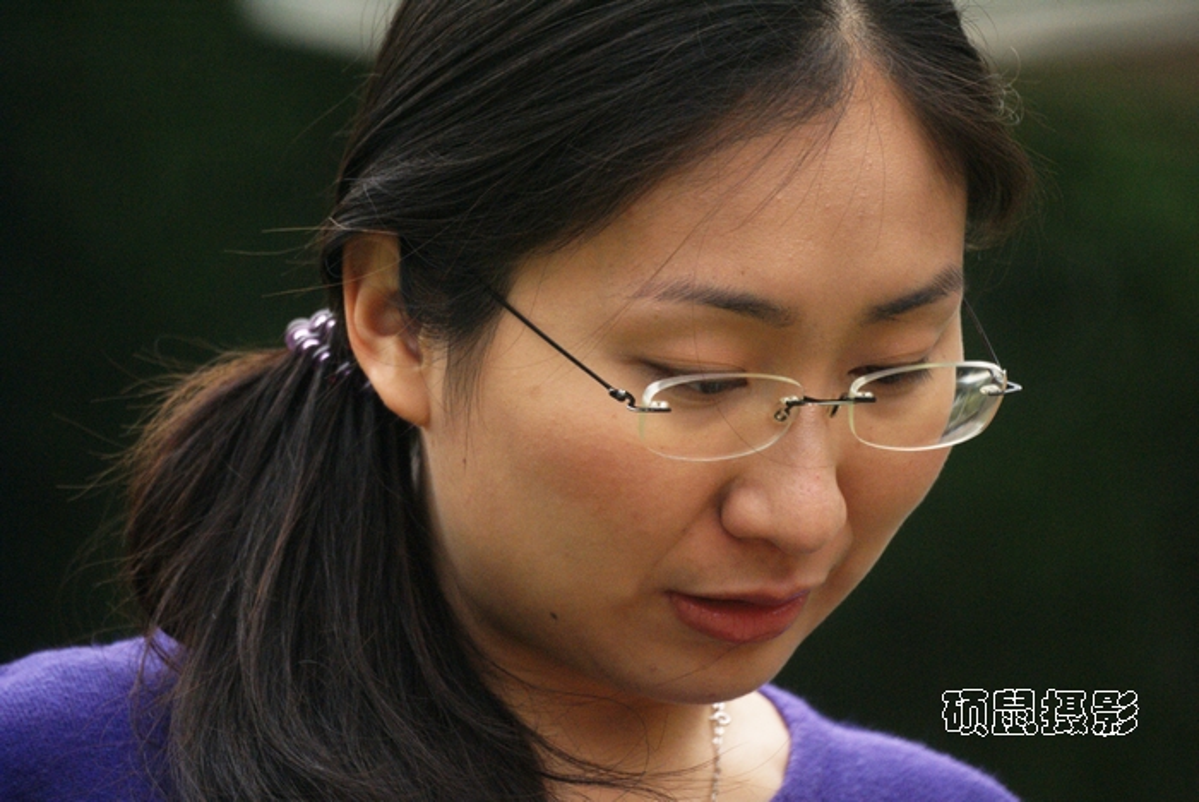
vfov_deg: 1.8
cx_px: 600
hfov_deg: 2.7
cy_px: 401
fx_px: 24999
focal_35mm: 750
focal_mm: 500
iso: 400
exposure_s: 1/500
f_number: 8
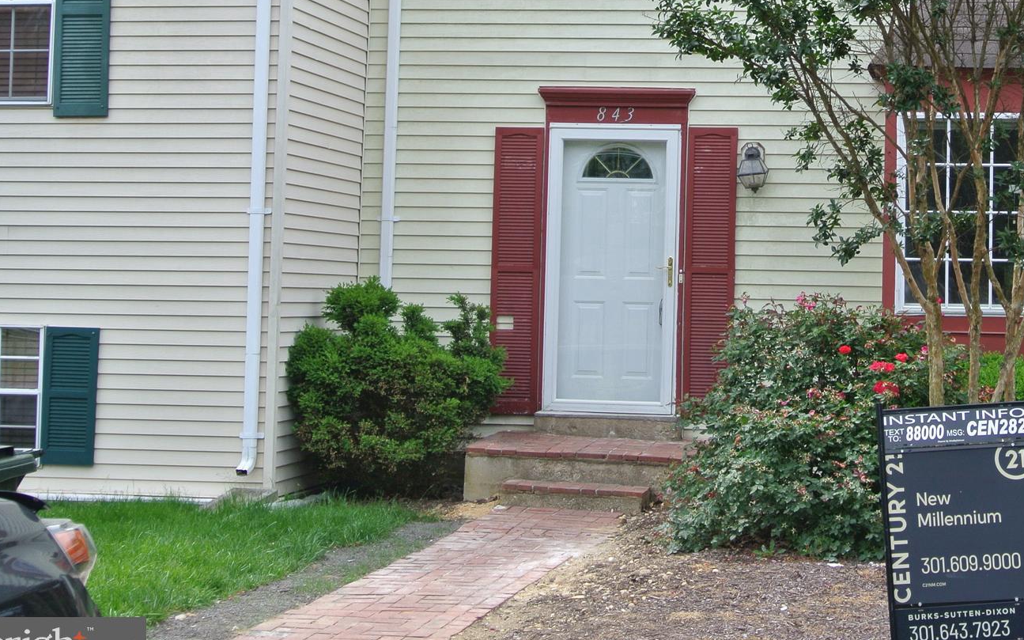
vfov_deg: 18.2
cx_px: 780
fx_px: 1981
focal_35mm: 71
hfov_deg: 28.5
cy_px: 133
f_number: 4.2
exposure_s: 1/320
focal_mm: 16.3
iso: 100
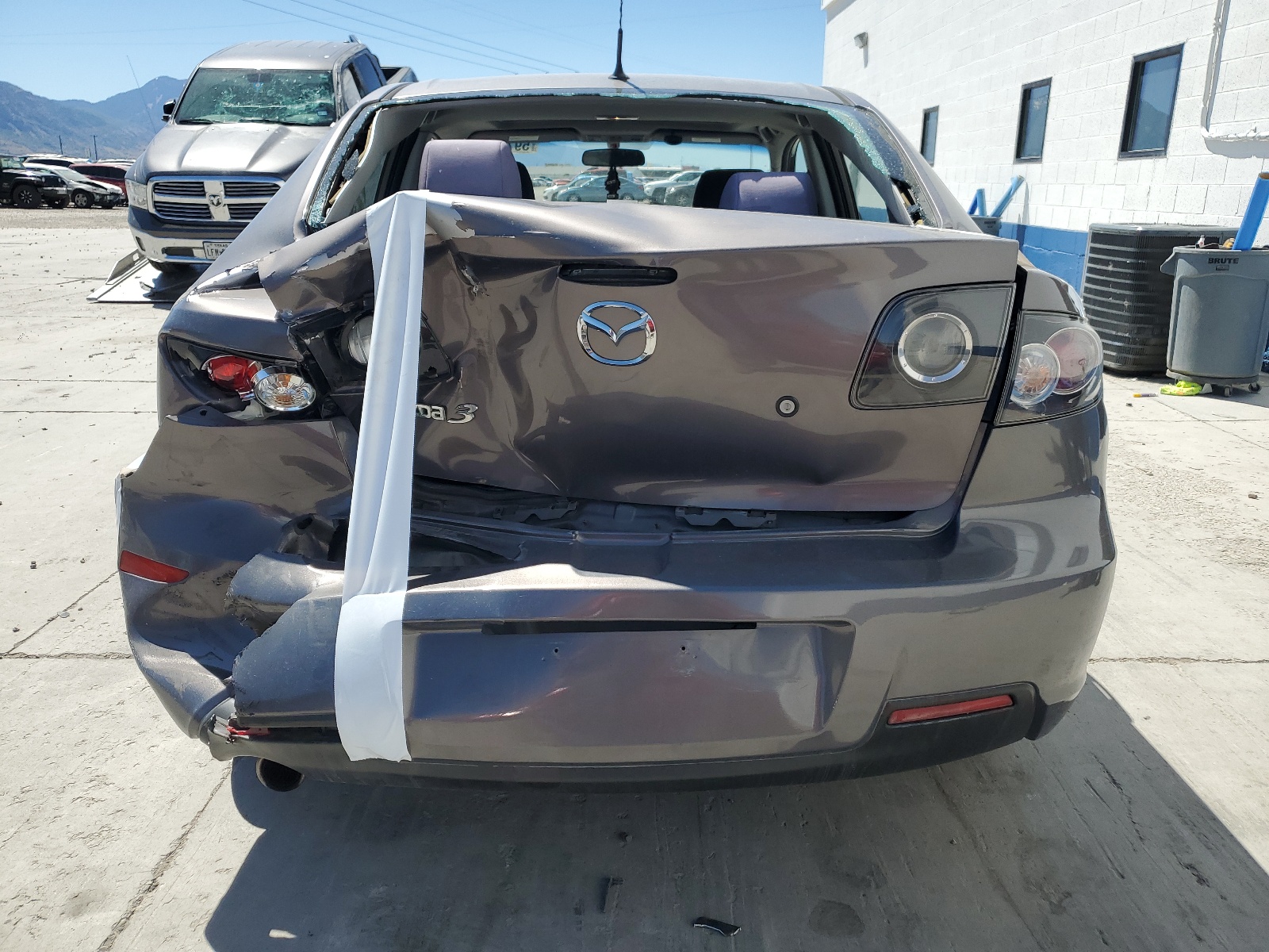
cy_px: 476
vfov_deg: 53.1
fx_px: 953
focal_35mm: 26
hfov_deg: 67.3
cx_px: 634
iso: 50
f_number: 1.5
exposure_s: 1/3333
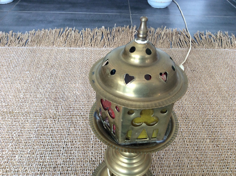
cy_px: 88
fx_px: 218
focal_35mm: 32
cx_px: 118
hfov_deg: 56.9
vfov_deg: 44.1
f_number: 2.4
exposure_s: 1/25
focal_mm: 3.3
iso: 50
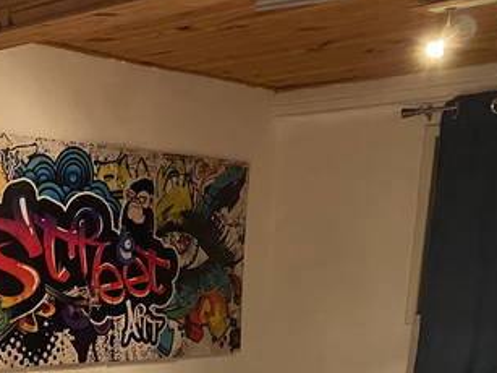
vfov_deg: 20.8
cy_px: 414
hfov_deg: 26.6
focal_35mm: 67
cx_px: -57
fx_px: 962
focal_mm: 4.25
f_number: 1.8
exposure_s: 1/33
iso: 500
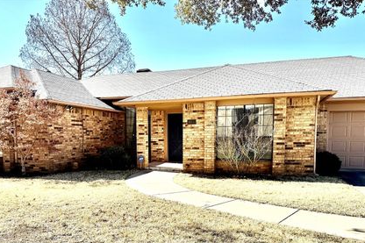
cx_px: 168
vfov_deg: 43.0
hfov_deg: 61.9
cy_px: 163
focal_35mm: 30
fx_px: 304
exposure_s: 1/3096
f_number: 1.78
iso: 80
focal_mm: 6.76
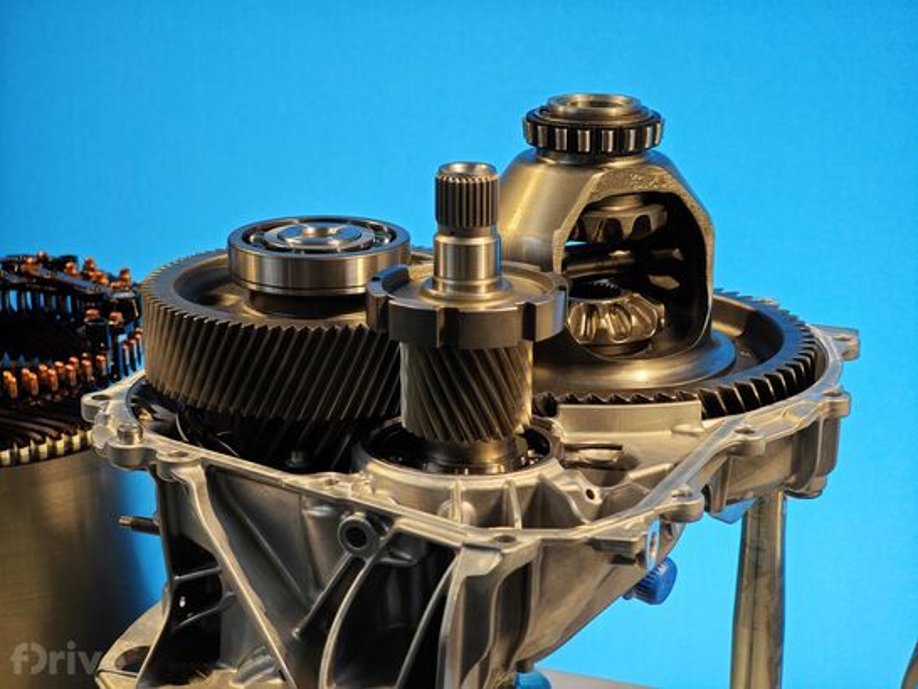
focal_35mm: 75
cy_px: 344
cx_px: 459
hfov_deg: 26.0
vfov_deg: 19.7
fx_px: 1990
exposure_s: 1/115
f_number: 1.8
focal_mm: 12.28
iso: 80
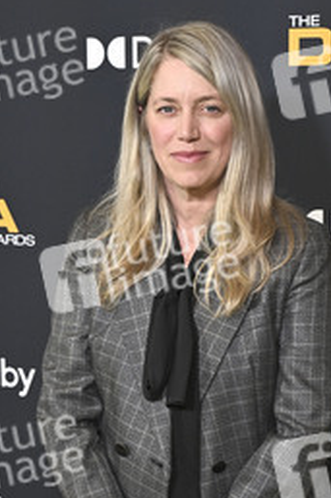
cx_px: 196
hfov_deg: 13.9
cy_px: 364
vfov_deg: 20.7
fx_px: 1353
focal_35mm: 98
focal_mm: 63
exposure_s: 1/320
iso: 2500
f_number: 6.3
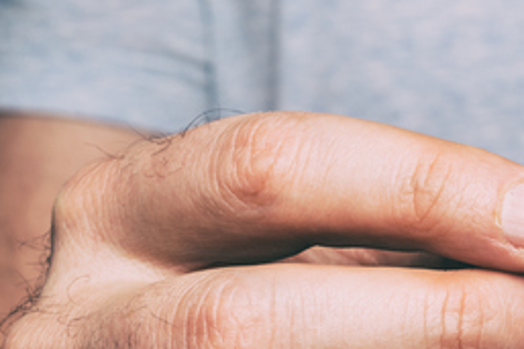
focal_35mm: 141
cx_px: 650
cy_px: 396
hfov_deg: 14.1
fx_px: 2051
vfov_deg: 9.6
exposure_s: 1/200
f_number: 8
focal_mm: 50
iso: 100
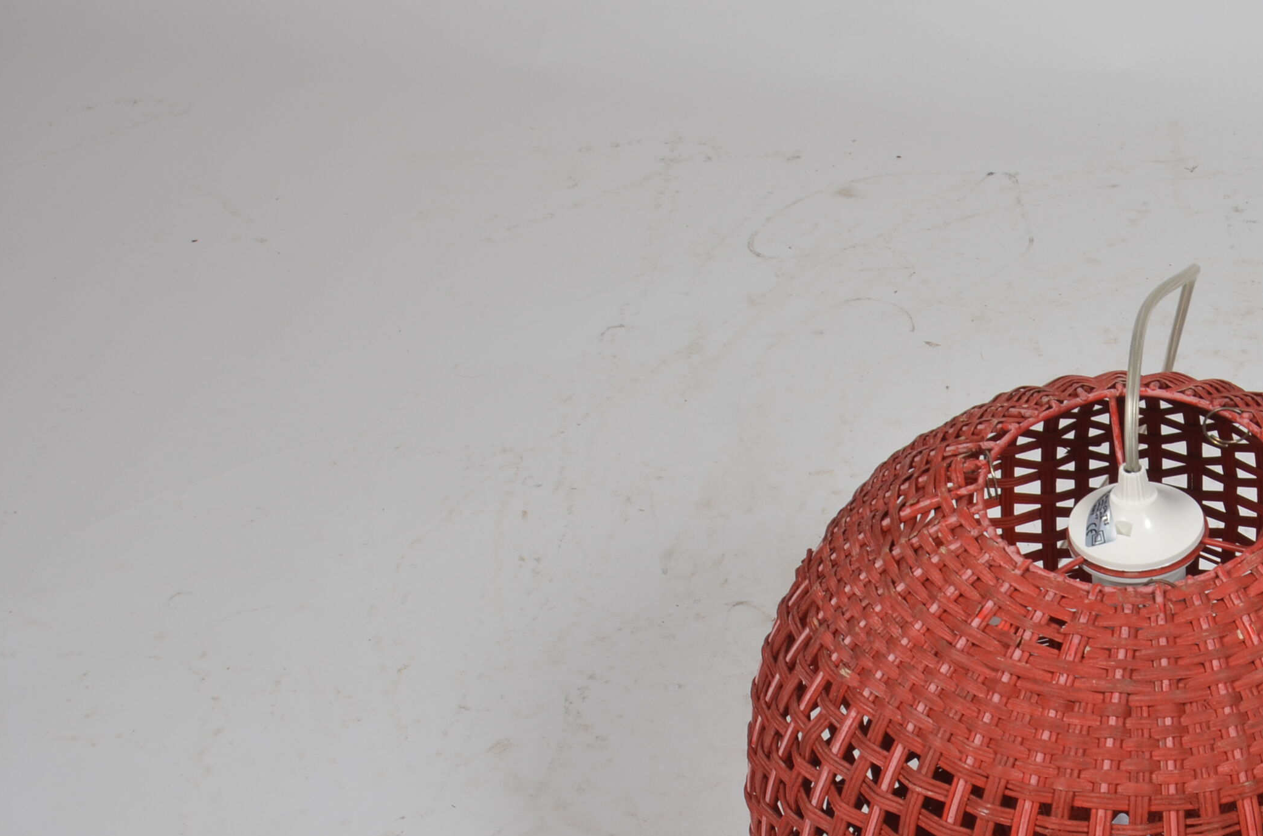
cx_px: 1121
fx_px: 2241
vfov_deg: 21.0
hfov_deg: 30.2
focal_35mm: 64
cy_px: 617
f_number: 11
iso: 100
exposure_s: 1/125
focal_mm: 24
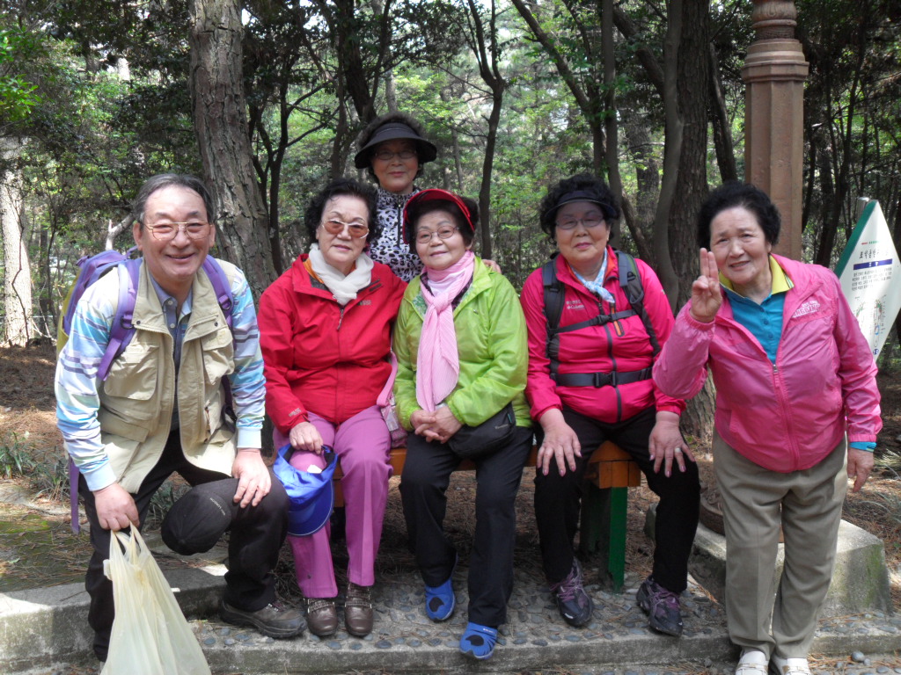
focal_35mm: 35
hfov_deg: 52.6
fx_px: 911
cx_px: 450
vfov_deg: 40.7
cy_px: 338
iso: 100
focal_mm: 6.2
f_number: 2.8
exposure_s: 1/90
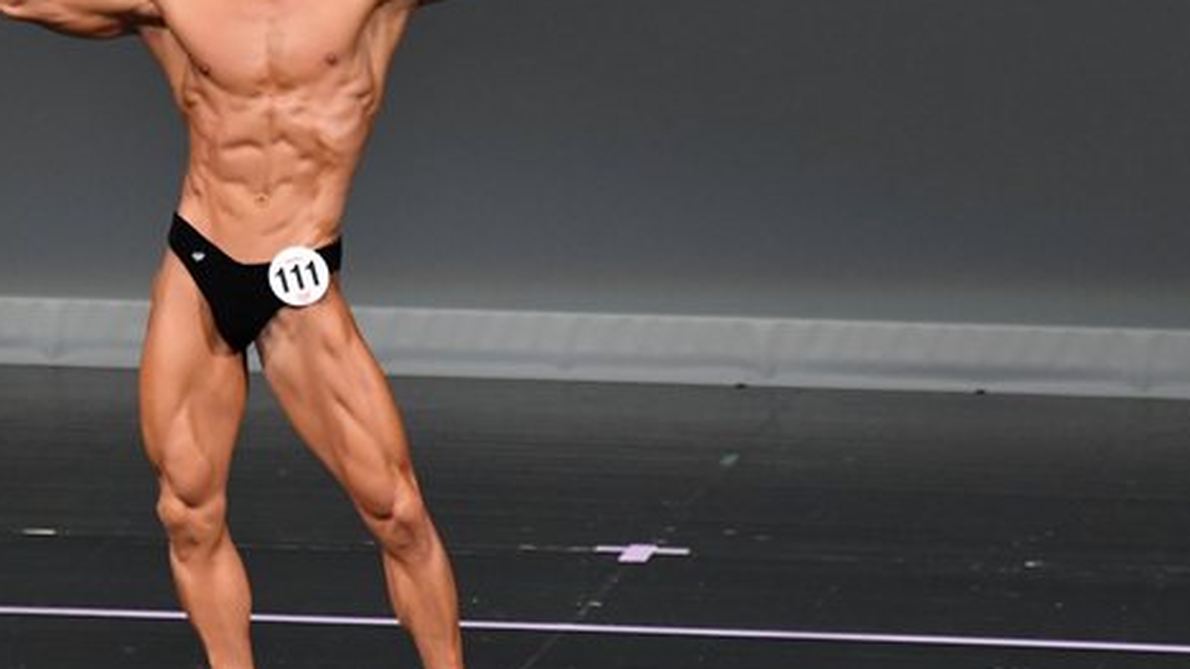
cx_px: 362
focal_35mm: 546
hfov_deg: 4.0
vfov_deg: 2.2
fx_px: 17225
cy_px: 262
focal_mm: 210
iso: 4000
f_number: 5.6
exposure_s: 1/400
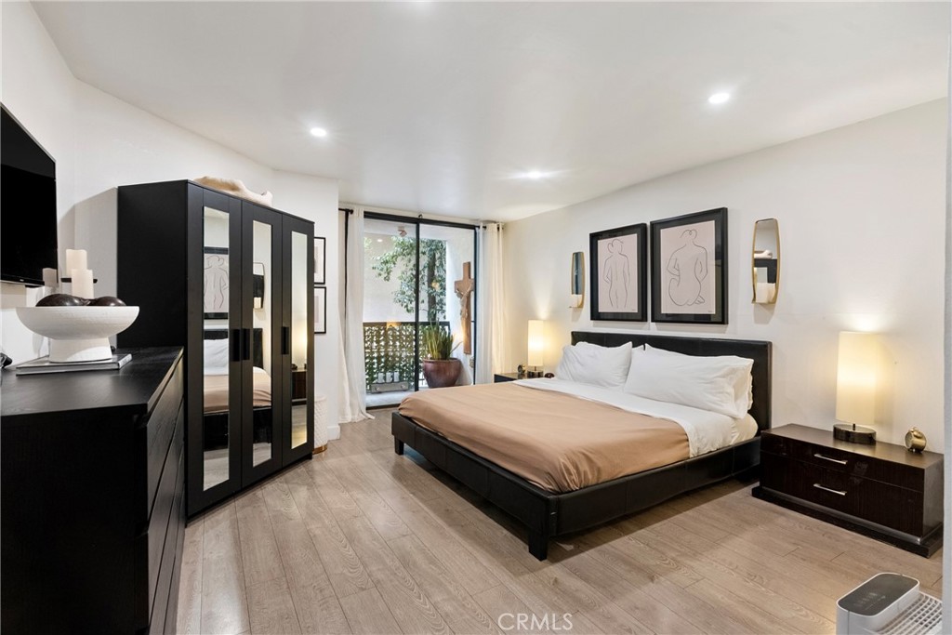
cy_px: 318
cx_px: 476
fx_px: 423
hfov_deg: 96.7
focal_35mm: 16
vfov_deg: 73.8
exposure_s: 1/8
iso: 5000
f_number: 9
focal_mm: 16
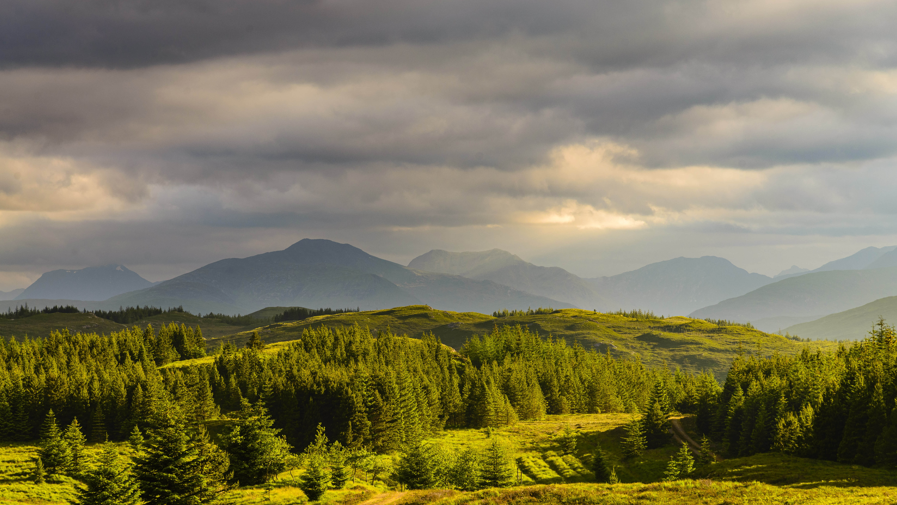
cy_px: 276
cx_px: 448
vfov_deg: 9.6
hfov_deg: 17.0
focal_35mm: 126
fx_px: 2997
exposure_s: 1/200
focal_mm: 120
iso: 200
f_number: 8
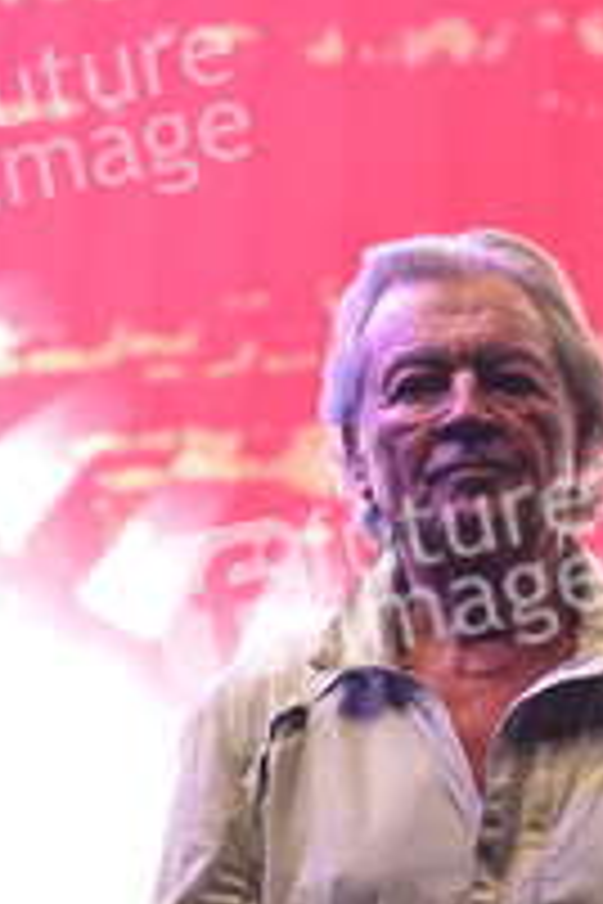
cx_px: 508
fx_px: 5854
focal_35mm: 233
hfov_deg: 5.9
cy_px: 810
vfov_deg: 8.8
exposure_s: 1/500
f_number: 5.6
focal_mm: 117
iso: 1600
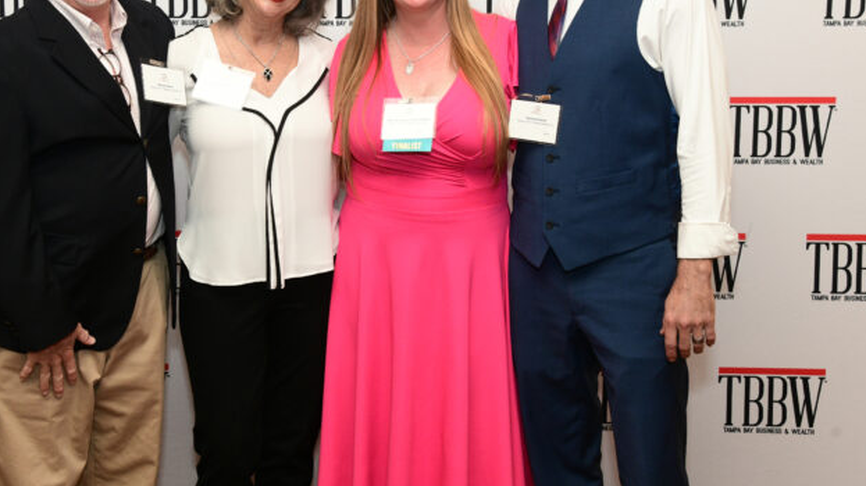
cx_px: 340
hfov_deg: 38.3
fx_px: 1240
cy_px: 135
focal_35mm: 54
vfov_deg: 22.0
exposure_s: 1/60
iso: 1600
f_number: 5.6
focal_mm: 38
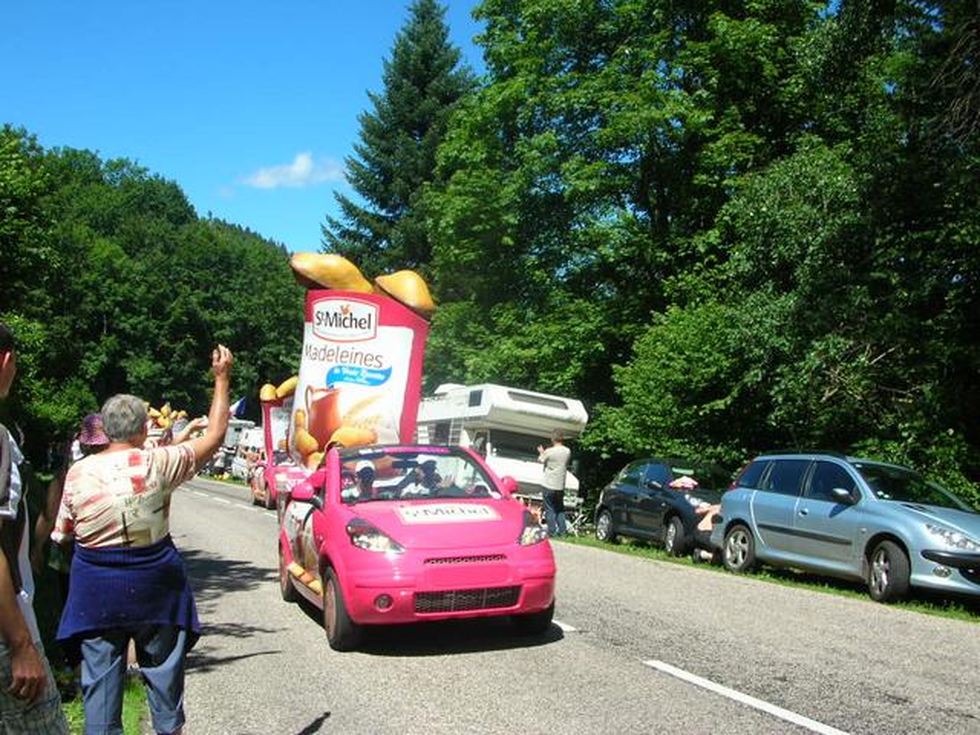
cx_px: 490
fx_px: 991
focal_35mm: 35
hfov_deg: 52.6
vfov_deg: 40.7
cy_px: 368
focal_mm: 5.8
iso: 50
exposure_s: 1/210
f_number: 5.6
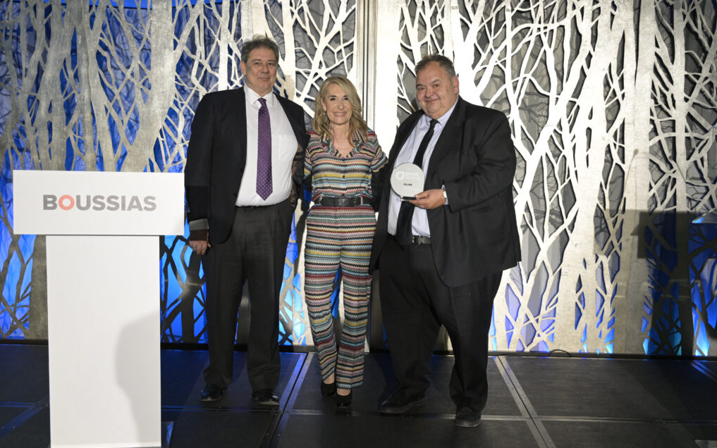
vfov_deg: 32.8
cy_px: 231
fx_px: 762
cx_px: 360
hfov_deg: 50.4
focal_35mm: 39
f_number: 4
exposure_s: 1/200
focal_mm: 38
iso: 2000
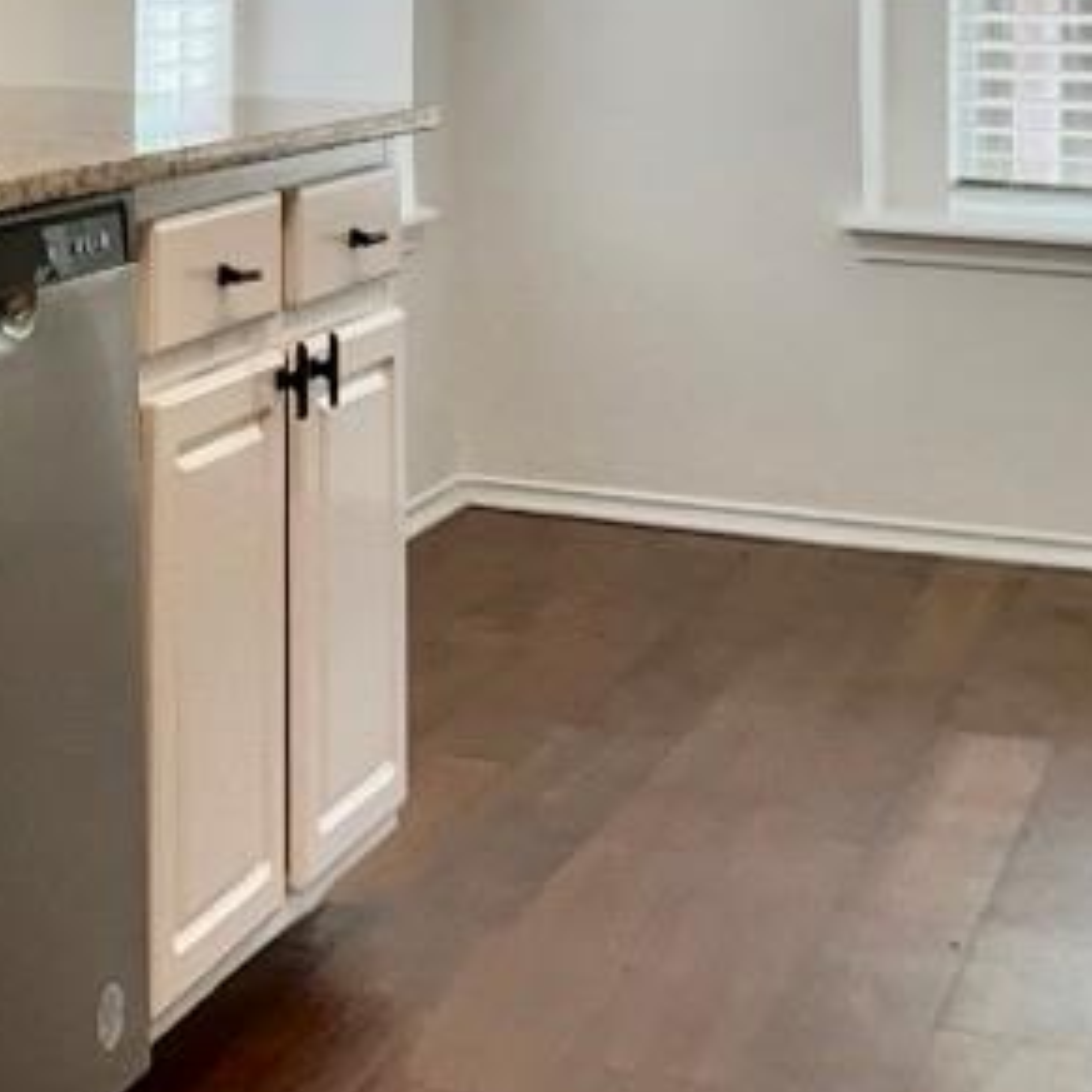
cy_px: -109
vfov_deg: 19.7
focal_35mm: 84
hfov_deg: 19.5
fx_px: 2998
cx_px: -206
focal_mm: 3
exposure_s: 1/100
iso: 32
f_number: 1.8
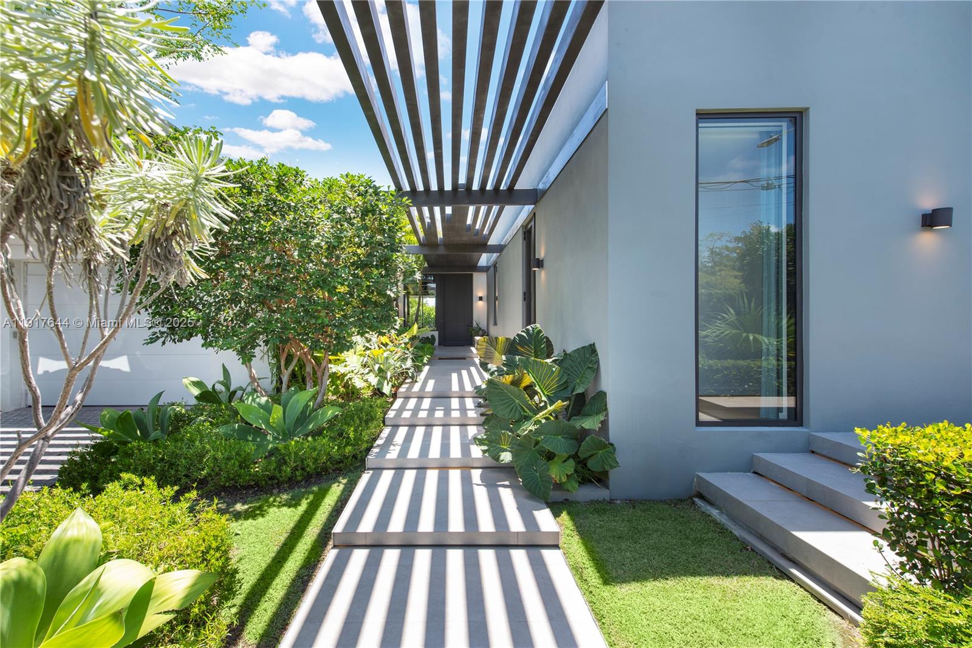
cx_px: 486
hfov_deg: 104.2
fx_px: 378
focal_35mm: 14
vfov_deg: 81.2
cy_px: 324
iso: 100
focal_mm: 14
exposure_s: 1/50
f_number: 9
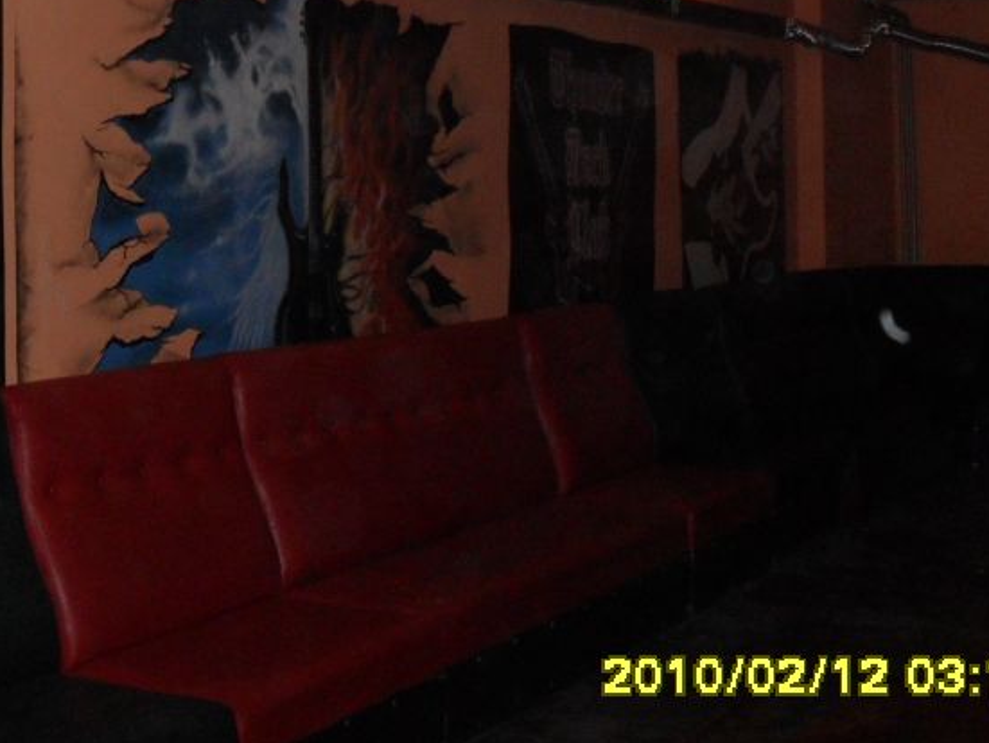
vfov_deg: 22.2
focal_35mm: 65
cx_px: 309
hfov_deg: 29.5
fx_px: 1858
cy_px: 118
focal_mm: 6.3
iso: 200
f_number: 3.2
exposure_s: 1/45
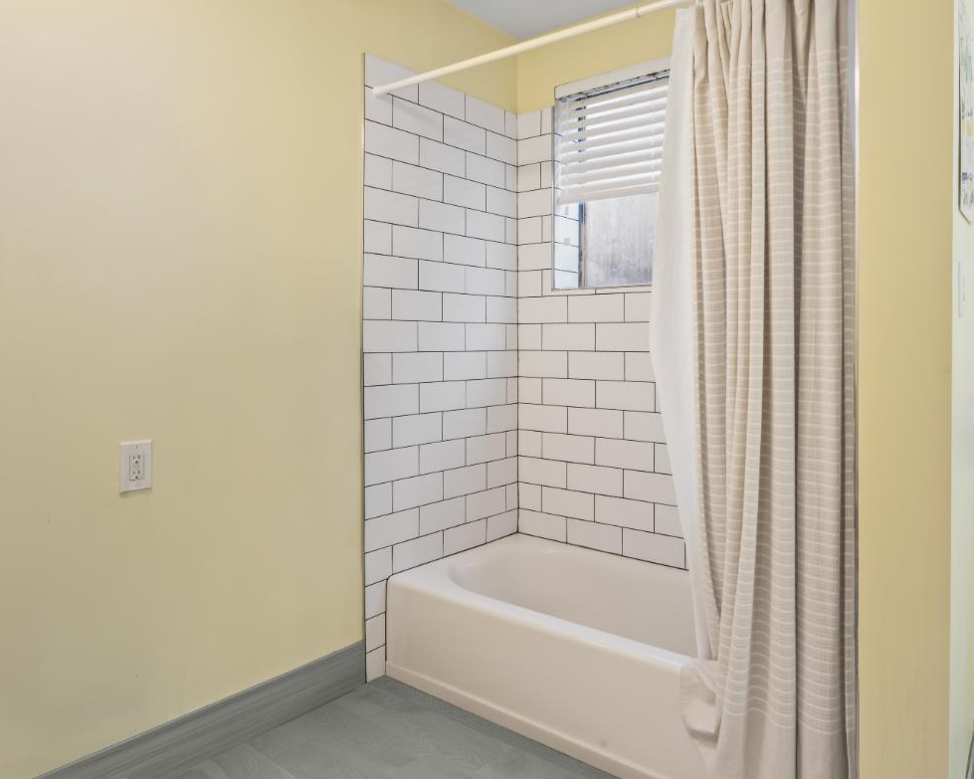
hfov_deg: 72.6
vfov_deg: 60.8
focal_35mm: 23
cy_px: 367
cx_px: 488
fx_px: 663
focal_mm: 16
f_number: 16
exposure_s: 1.3
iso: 400
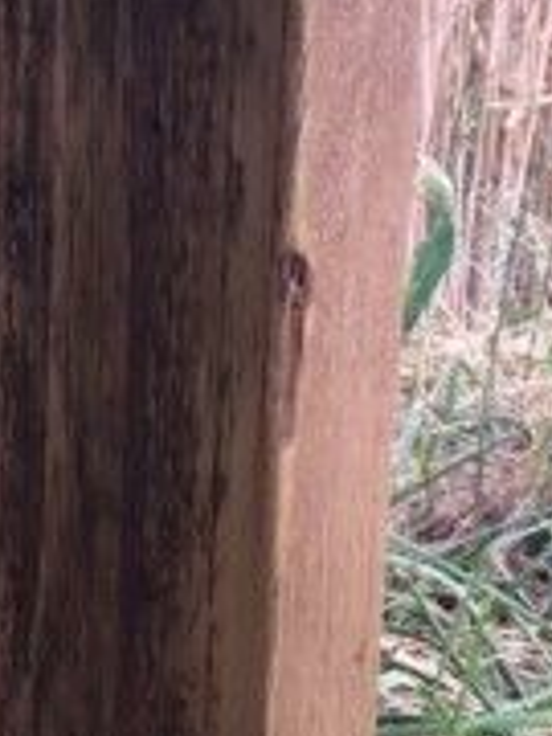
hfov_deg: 10.3
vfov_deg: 14.0
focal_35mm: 138
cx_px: -323
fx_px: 2934
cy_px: 765
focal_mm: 3.3
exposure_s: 1/138
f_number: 2.4
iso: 25
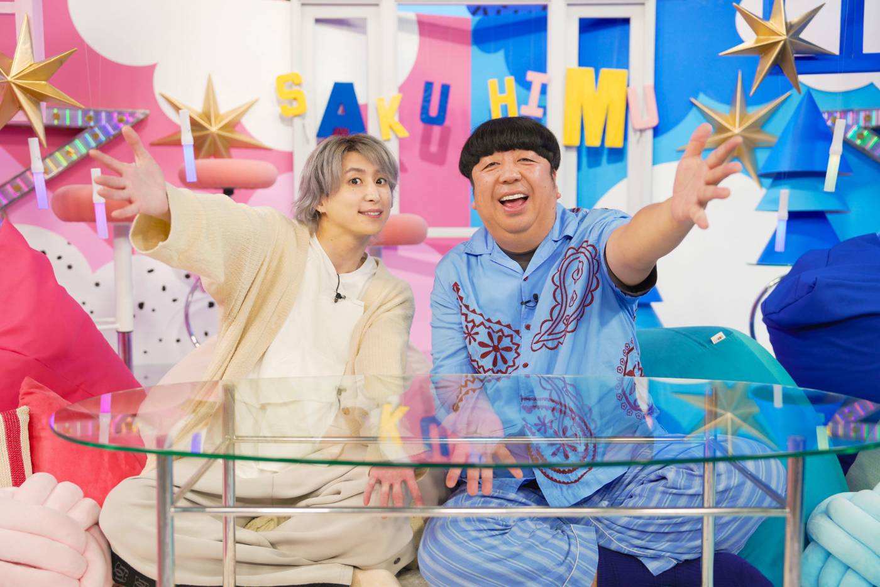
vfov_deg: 36.0
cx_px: 440
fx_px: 905
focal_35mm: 37
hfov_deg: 51.9
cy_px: 294
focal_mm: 37
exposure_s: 1/125
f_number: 2.8
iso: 400
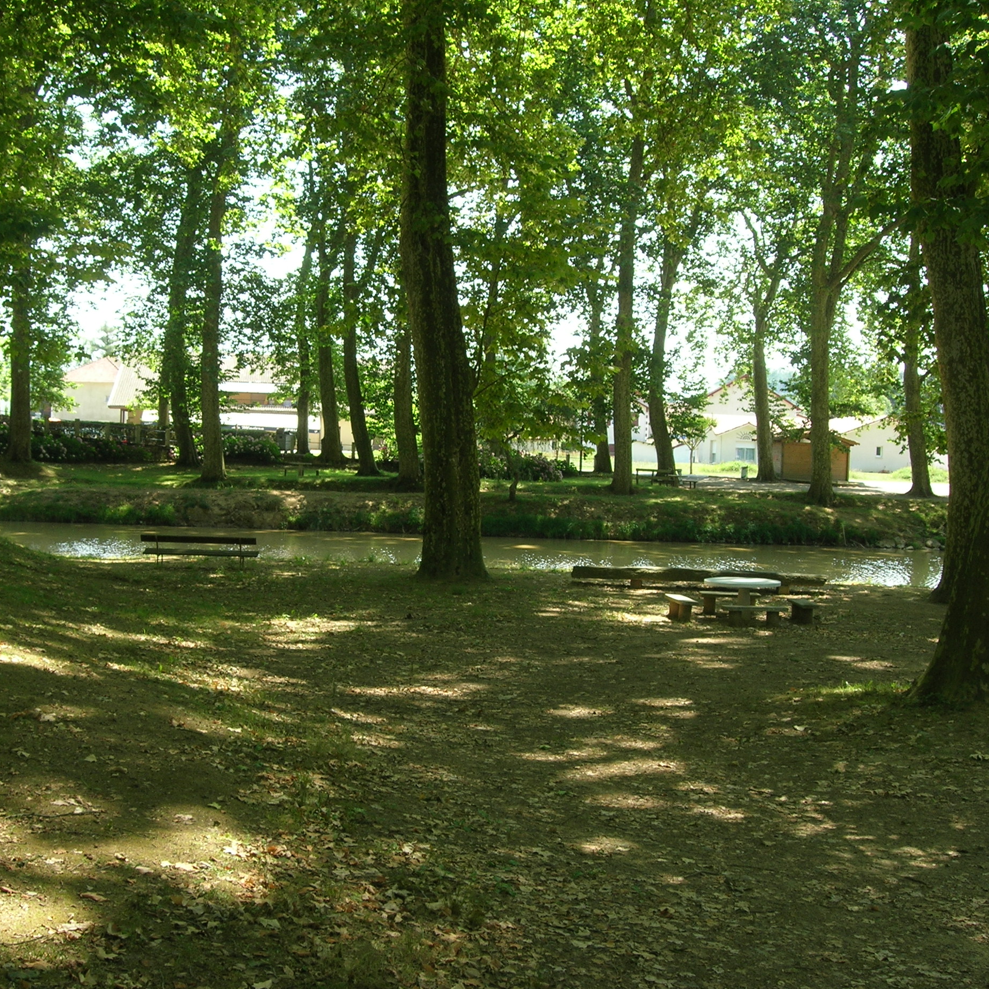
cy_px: 491
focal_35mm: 47
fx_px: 1519
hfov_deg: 36.0
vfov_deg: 36.1
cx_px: 454
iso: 64
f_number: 4.8
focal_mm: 7.8
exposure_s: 1/85.8
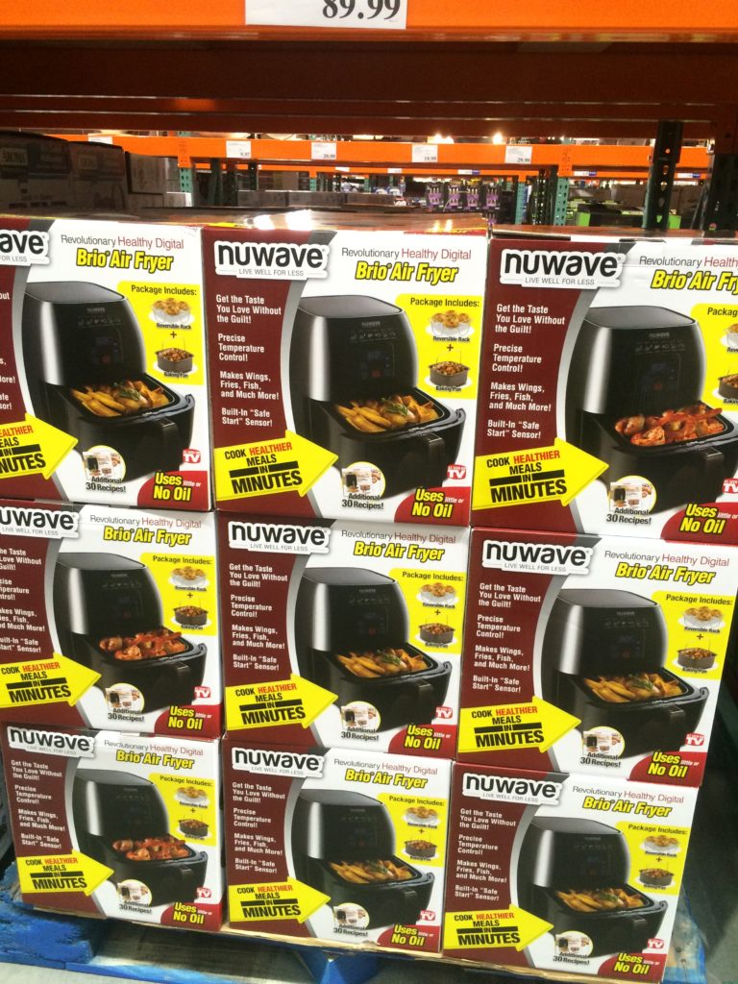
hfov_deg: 48.2
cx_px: 369
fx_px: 824
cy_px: 492
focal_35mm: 29
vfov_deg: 61.7
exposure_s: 1/30
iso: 125
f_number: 2.2
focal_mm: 4.15
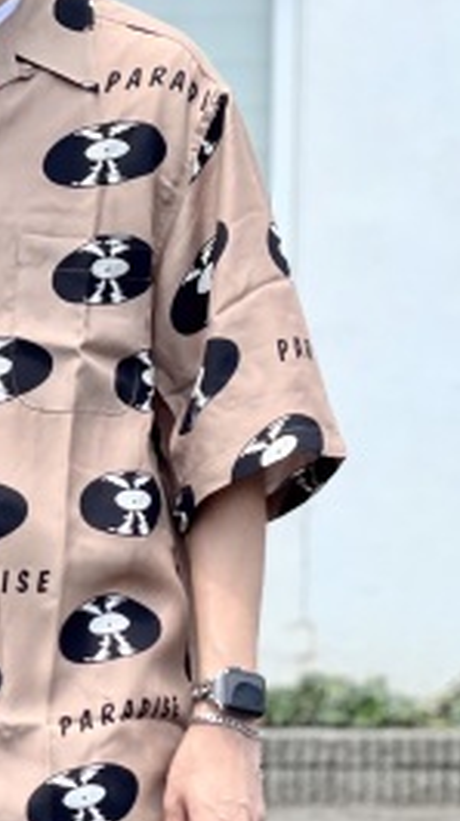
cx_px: -107
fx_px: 2458
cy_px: 614
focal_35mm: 113
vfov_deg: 18.8
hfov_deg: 10.5
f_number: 2
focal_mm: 6
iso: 32
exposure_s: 1/799
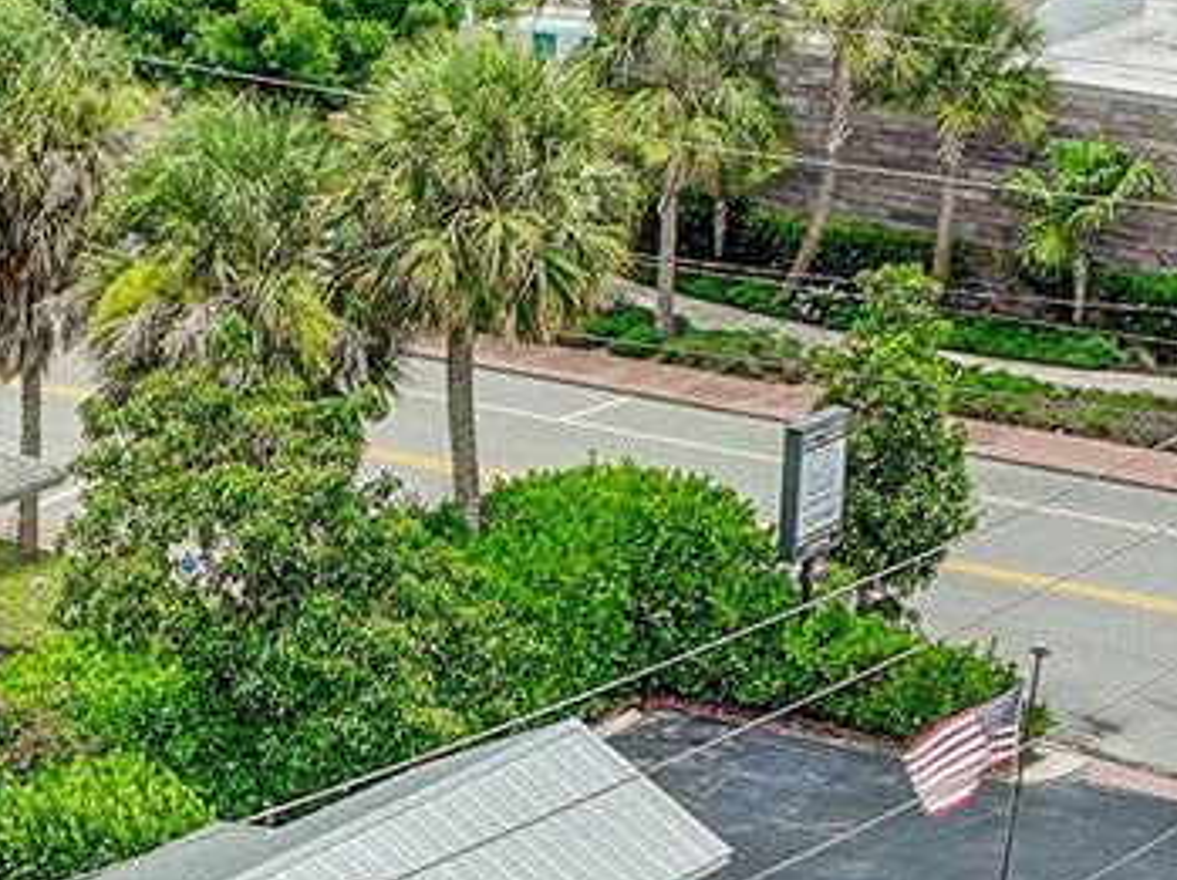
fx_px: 4789
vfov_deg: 10.3
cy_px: 1109
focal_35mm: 141
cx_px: -34
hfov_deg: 13.8
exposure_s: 1/2500
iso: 120
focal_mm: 12.3
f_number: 2.8
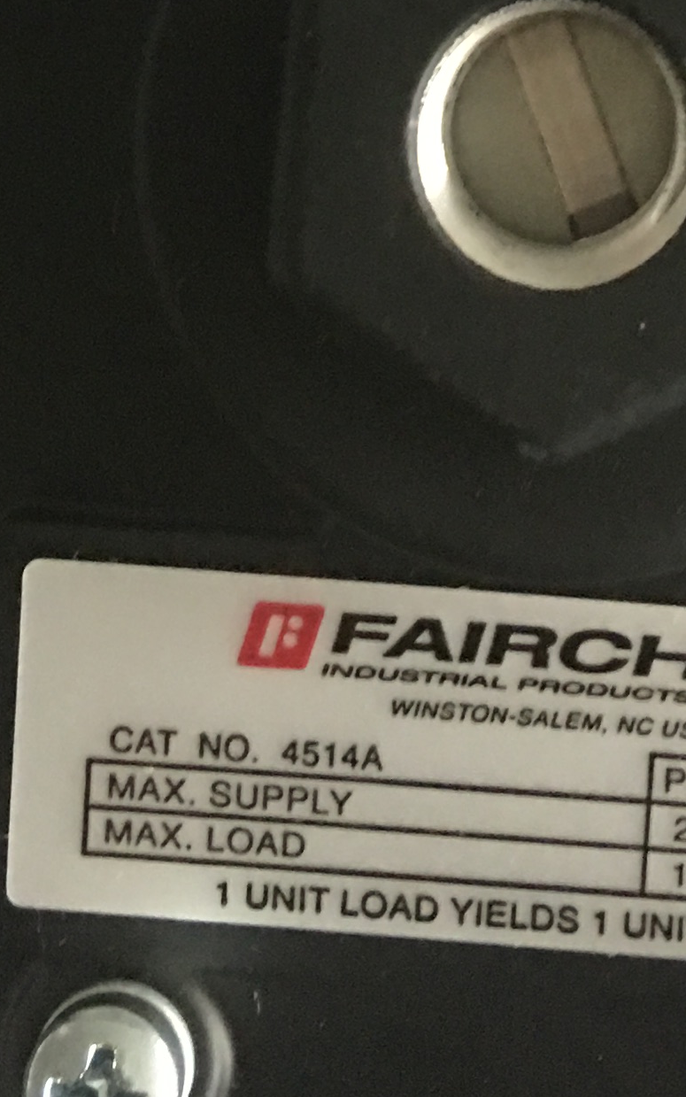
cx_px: 638
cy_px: -429
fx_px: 2990
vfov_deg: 18.9
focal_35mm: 100
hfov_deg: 13.0
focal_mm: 4.15
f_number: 2.2
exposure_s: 1/8
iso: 125
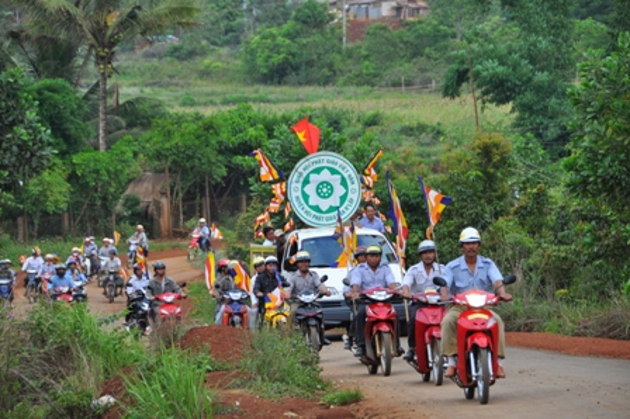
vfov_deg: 7.6
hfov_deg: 11.4
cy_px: 210
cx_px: 315
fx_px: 3148
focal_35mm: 180
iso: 200
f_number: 5.3
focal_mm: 120
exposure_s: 1/500
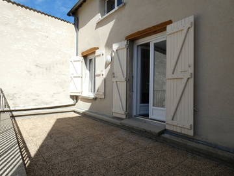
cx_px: 117
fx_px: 135
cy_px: 88
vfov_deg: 66.0
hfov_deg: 81.7
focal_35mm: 20
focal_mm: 3.6
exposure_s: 1/800
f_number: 3.2
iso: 80
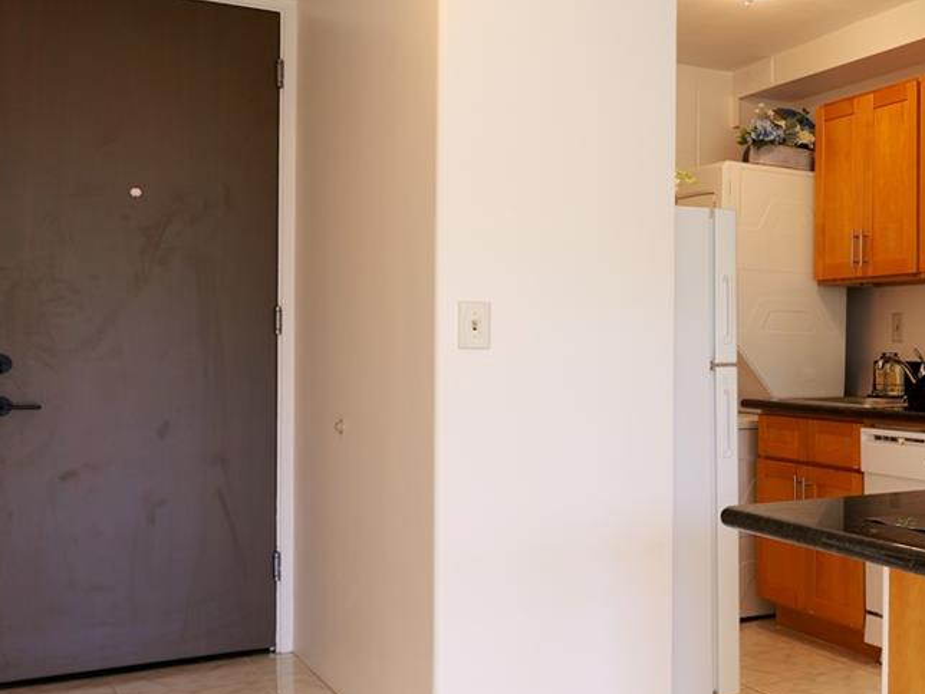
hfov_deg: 36.8
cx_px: 1023
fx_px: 1149
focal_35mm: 43
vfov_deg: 33.6
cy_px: 351
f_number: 8
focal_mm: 18
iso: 100
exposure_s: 1/13
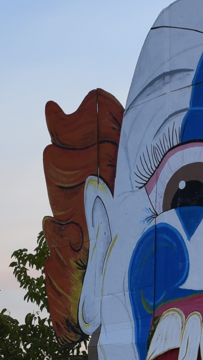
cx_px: 64
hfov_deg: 9.9
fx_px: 1167
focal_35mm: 122
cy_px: 511
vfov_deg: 16.3
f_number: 9
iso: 320
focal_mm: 24
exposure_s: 1/320
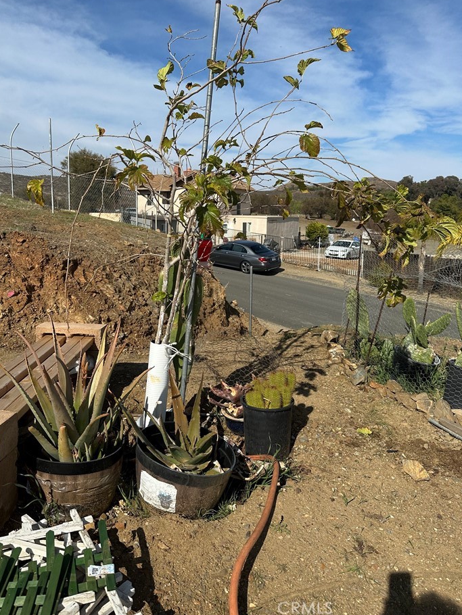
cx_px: 222
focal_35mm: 27
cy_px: 272
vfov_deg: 65.1
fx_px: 480
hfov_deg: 51.4
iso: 80
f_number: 1.78
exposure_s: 1/6623
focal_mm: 6.86
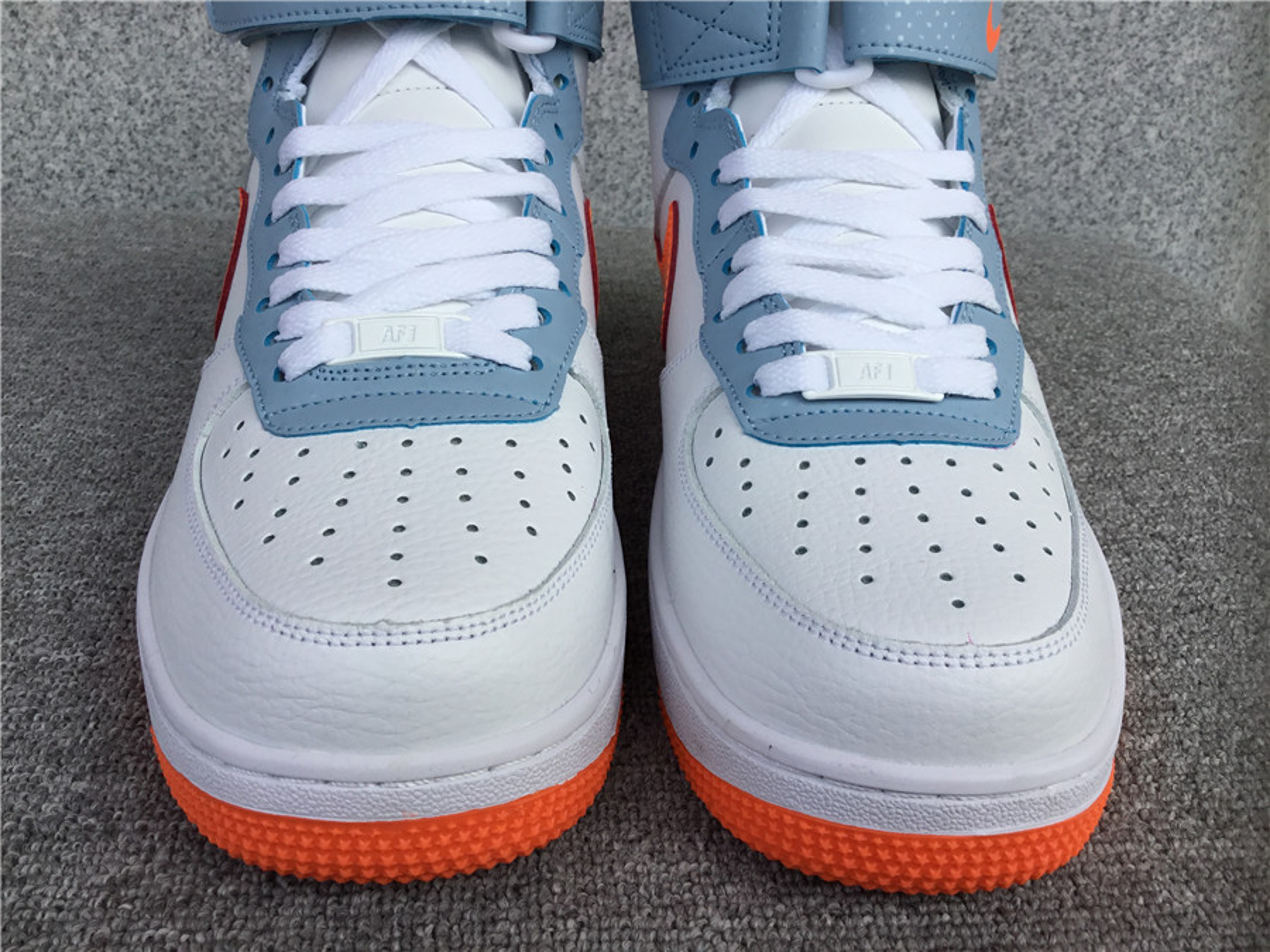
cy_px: 476
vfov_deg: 45.4
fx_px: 1137
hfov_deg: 58.4
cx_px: 635
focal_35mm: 31
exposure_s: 1/886
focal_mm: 3.3
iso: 25
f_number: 2.4
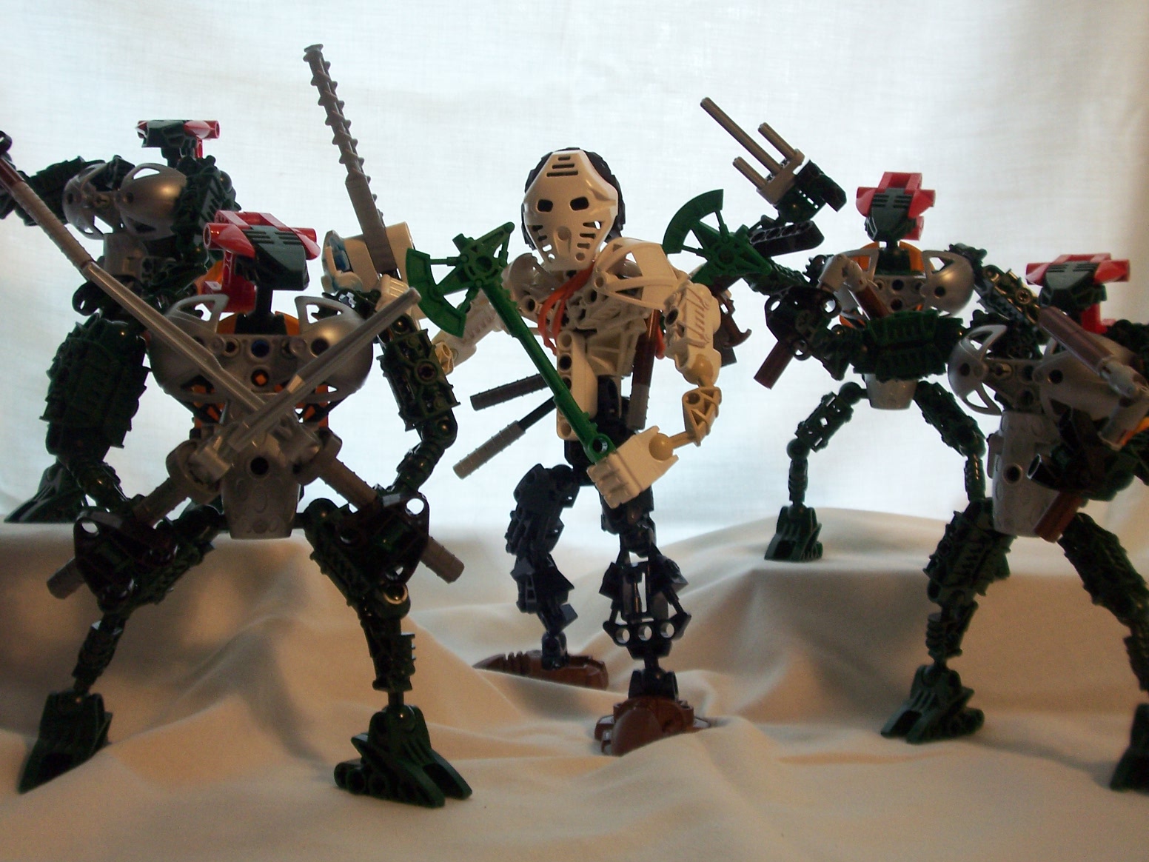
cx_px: 574
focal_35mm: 39
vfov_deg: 36.8
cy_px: 431
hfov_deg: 47.9
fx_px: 1295
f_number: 3.9
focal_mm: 6.4
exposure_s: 1/30
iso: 125
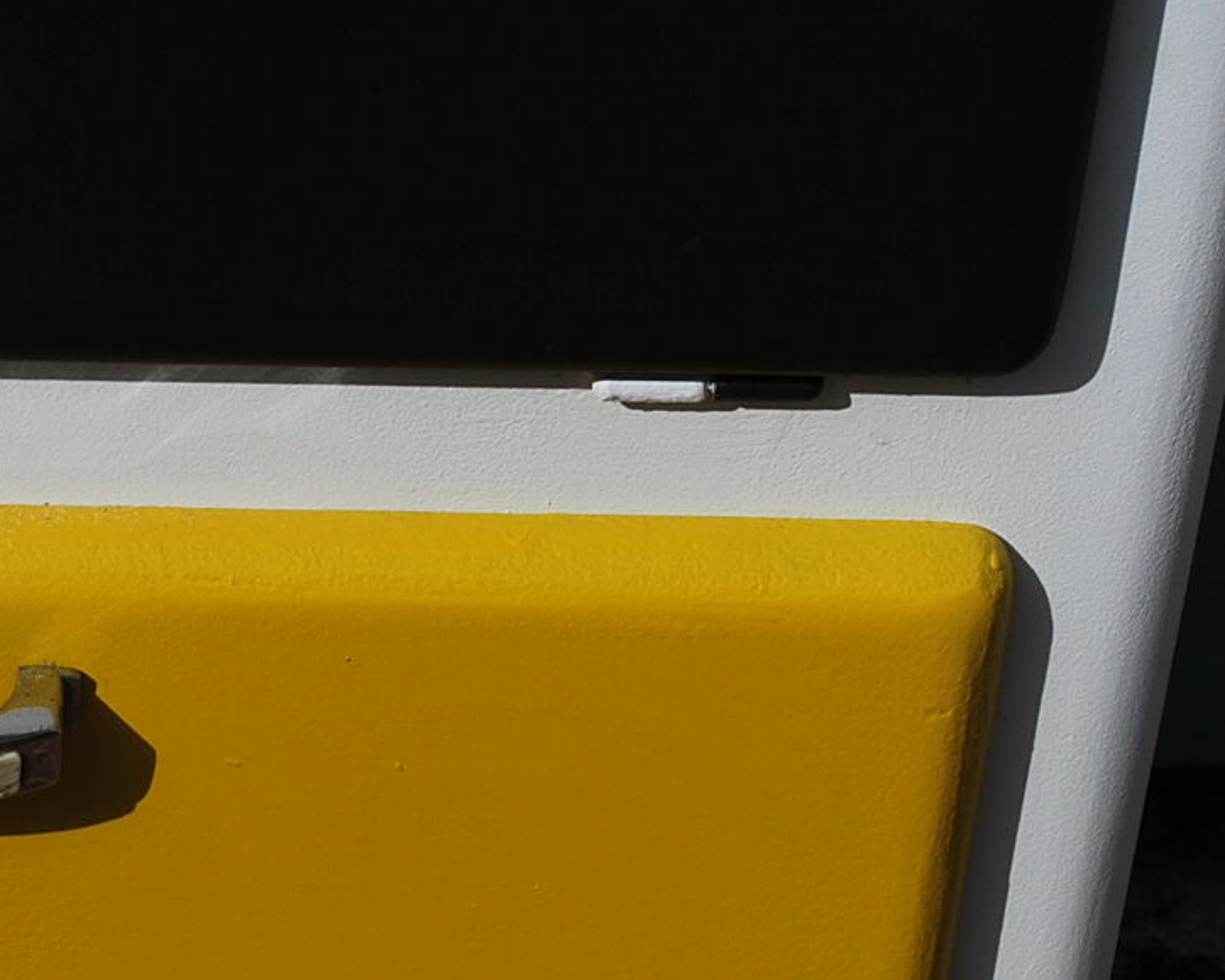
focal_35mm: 181
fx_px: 6561
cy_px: 882
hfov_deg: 10.5
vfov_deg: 8.5
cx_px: -117
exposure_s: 1/400
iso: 100
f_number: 10
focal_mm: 48
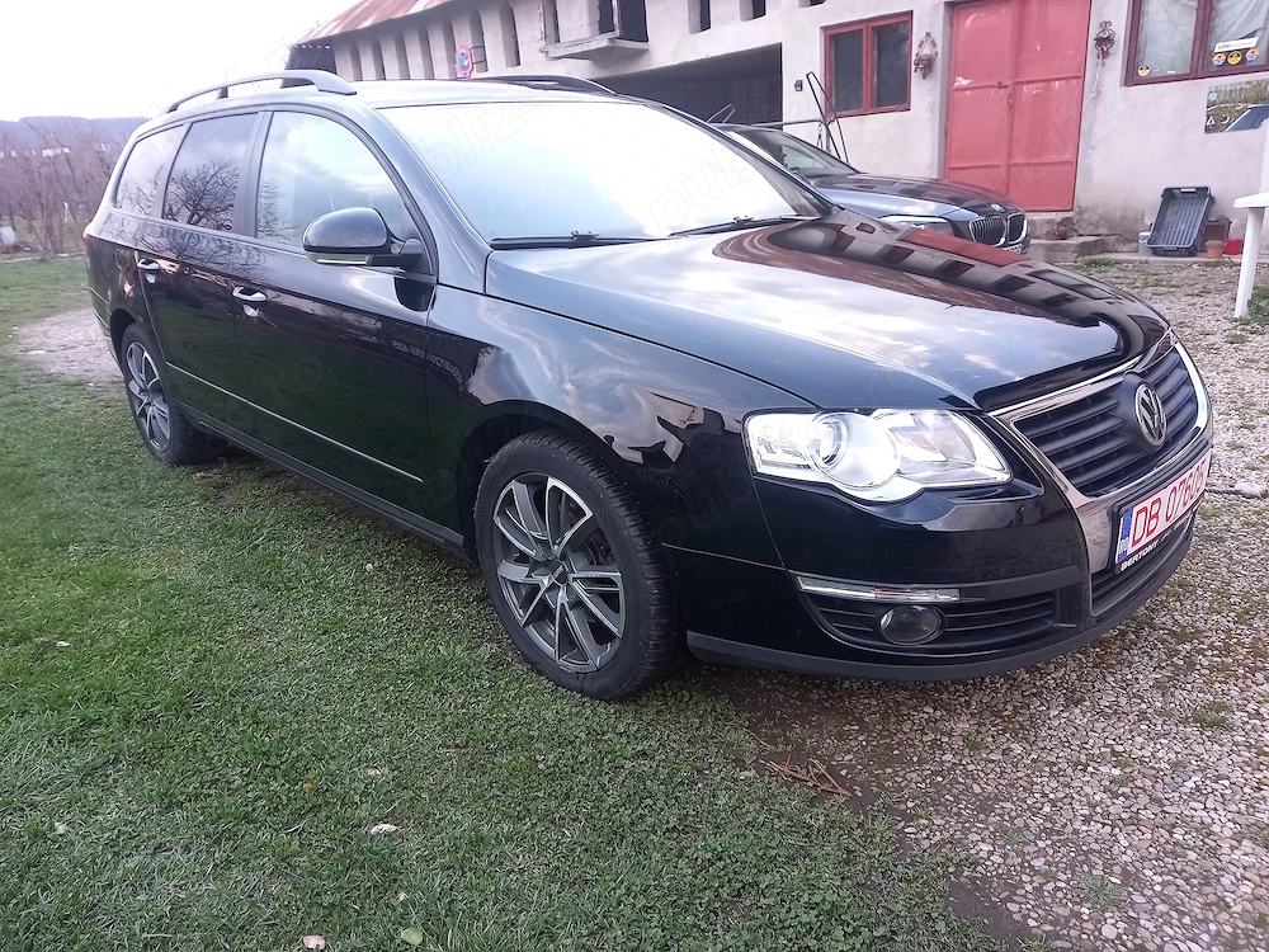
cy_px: 476
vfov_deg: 54.9
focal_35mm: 25
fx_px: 916
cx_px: 634
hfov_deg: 69.4
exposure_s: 1/33.3
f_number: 2
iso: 50
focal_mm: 4.6
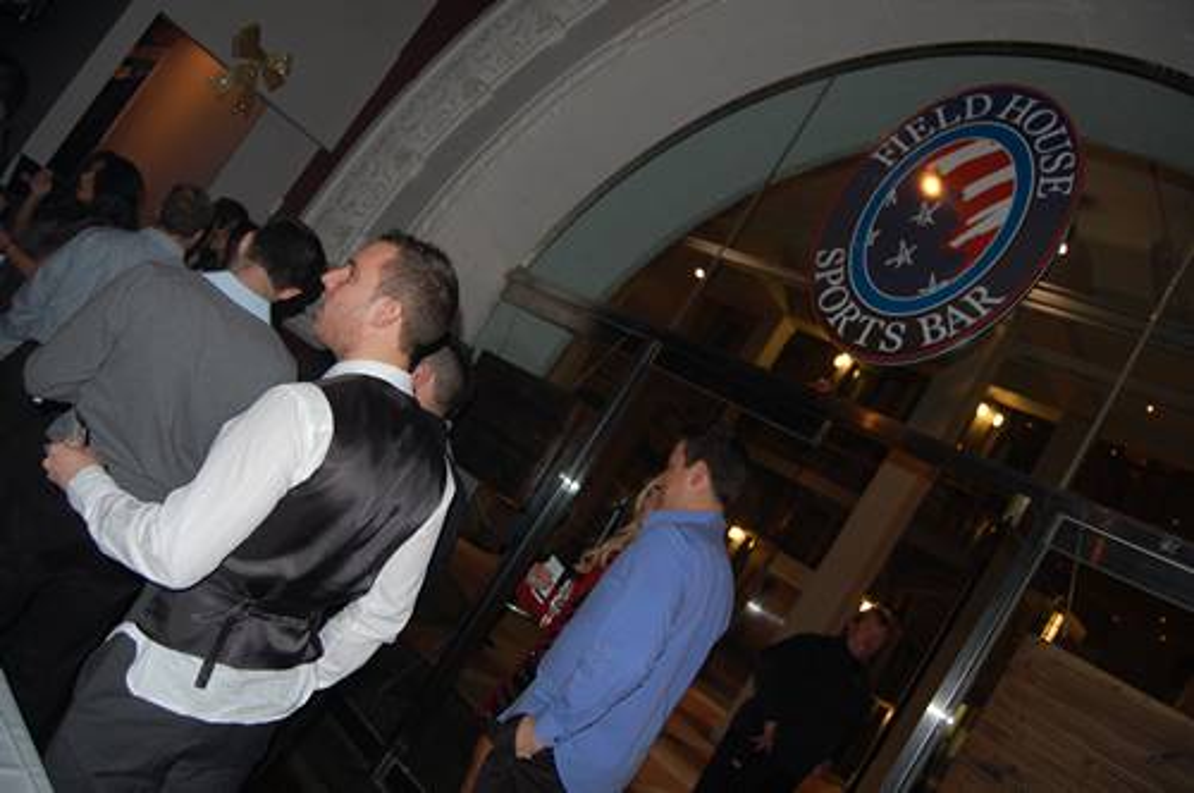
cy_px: 396
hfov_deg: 67.4
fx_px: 894
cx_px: 597
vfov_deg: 47.8
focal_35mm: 27
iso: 400
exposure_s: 1/60
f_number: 3.5
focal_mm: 18
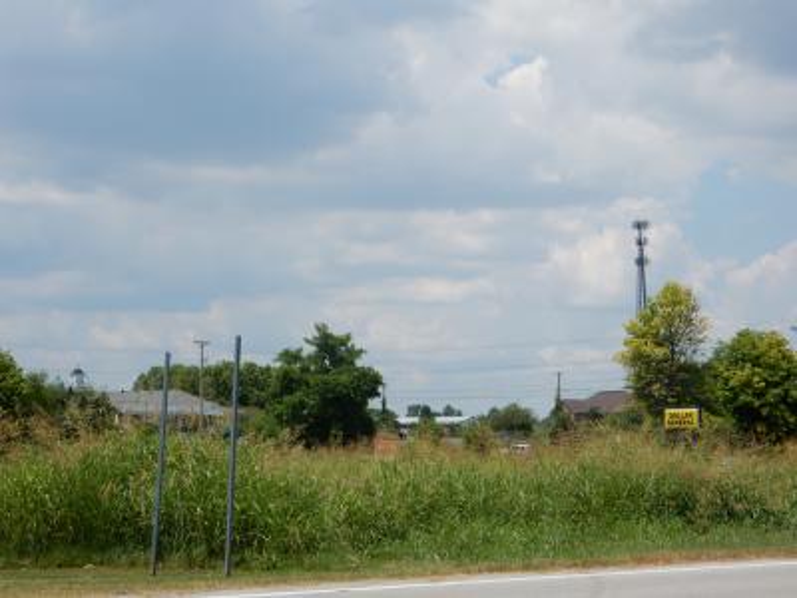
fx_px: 1635
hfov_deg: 27.4
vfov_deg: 20.7
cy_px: 299
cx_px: 398
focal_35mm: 71
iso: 125
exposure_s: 1/1250
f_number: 4.8
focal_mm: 12.6
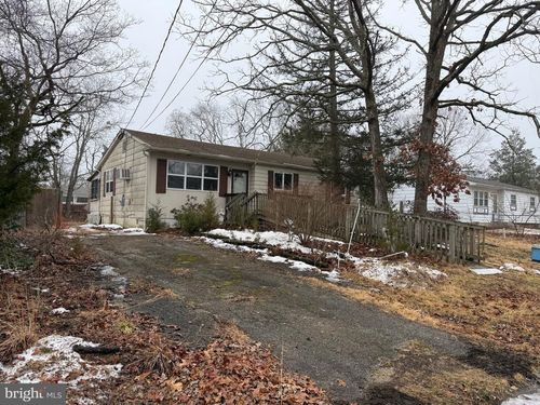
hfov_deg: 71.6
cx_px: 270
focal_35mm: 24
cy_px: 202
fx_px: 374
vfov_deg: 56.8
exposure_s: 1/1060
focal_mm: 6.76
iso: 80
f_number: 1.78
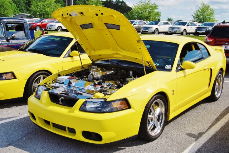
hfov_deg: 46.4
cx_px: 114
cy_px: 76
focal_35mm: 42
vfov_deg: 32.0
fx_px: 267
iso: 100
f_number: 9
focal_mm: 28
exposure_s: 1/320
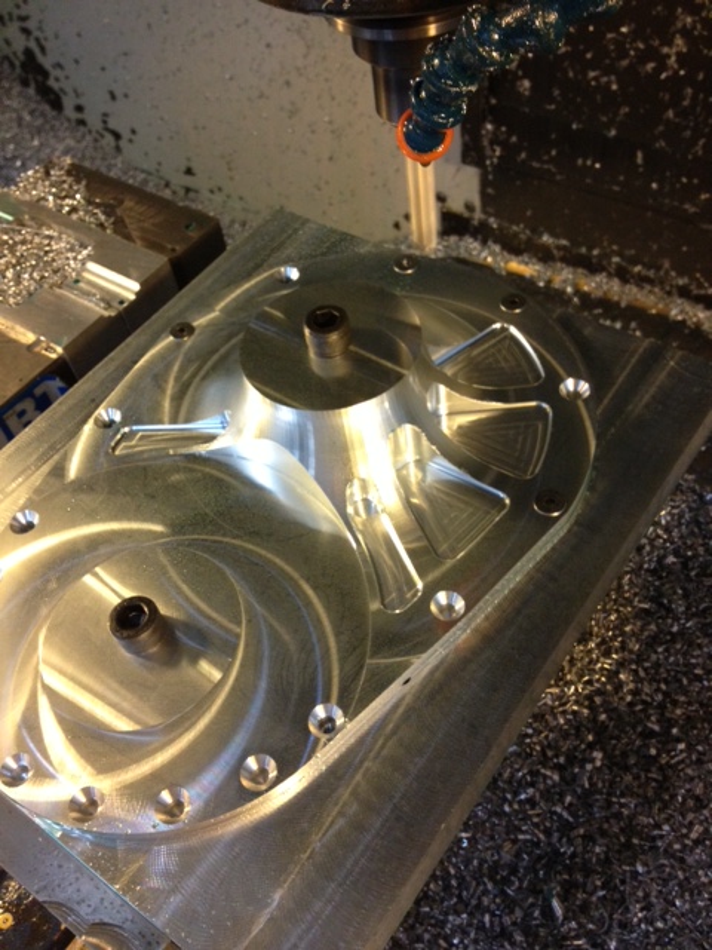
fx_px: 960
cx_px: 356
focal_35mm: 35
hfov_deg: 40.7
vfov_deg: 52.6
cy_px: 475
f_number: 2.4
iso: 250
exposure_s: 1/20
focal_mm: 4.28
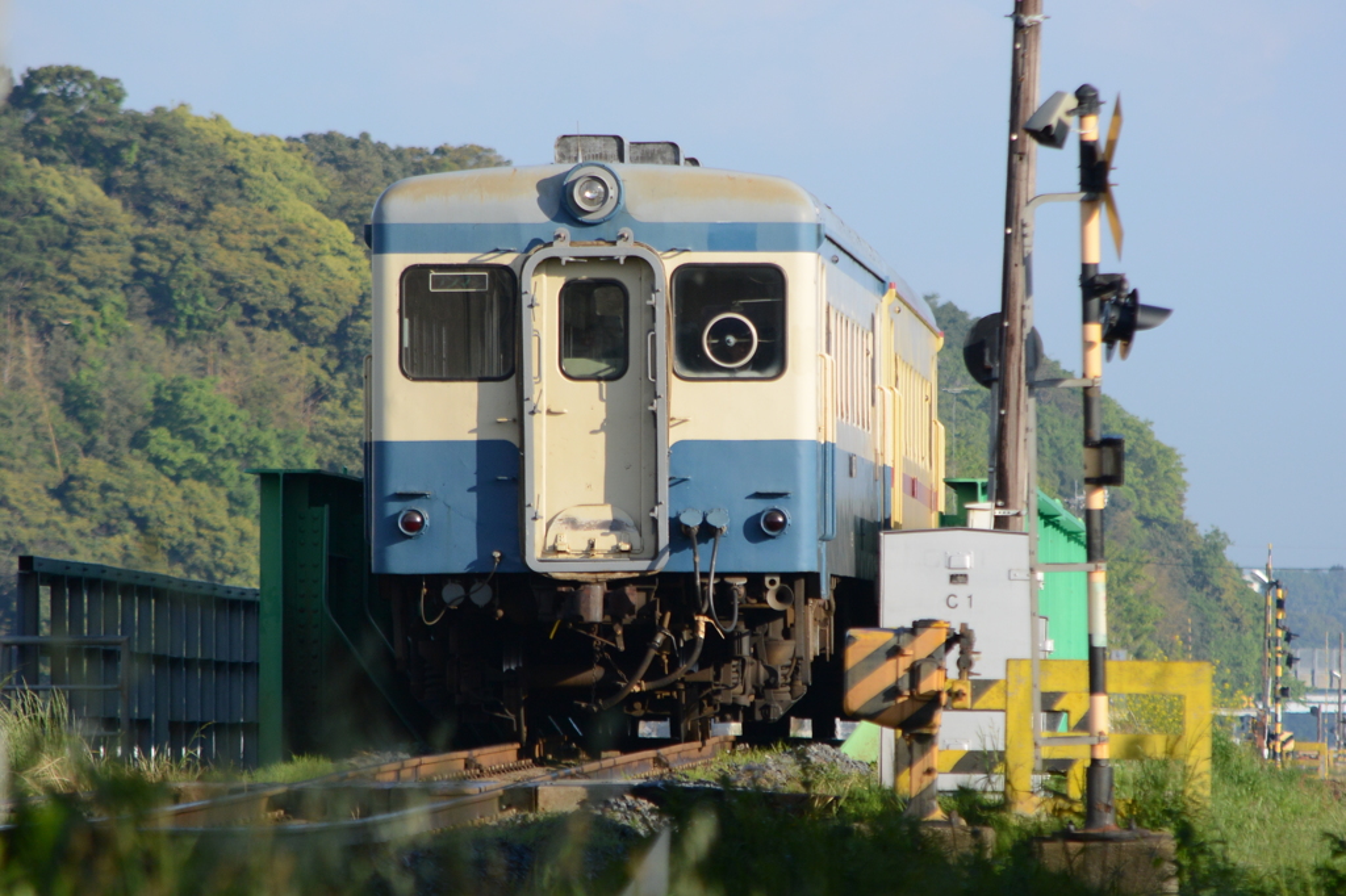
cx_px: 673
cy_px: 448
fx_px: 22201
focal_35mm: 594
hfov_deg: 3.5
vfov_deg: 2.3
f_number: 6.3
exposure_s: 1/500
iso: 160
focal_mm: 220
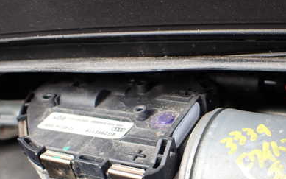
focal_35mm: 49
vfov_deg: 25.9
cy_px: 141
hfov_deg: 40.1
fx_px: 382
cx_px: 210
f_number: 2.3
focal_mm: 5.4
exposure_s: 1/125
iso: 125
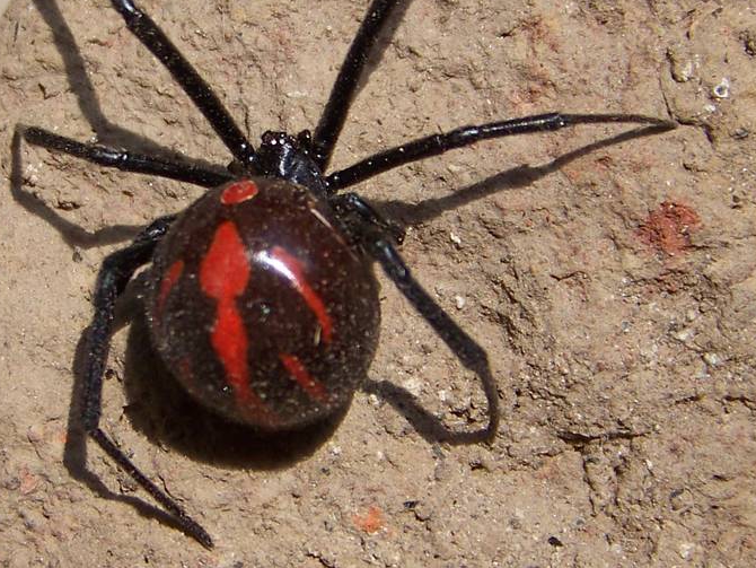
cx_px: 261
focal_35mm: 148
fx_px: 3233
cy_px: 235
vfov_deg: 10.0
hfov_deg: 13.3
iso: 64
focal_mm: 10.5
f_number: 3.2
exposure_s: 1/800
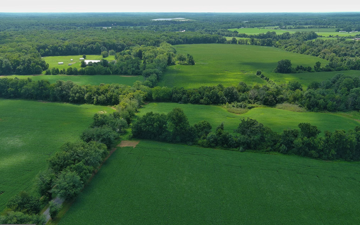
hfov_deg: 62.9
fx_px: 294
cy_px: 115
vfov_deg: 41.8
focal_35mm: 30
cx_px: 179
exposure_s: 1/640
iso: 100
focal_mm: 10.57
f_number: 2.8
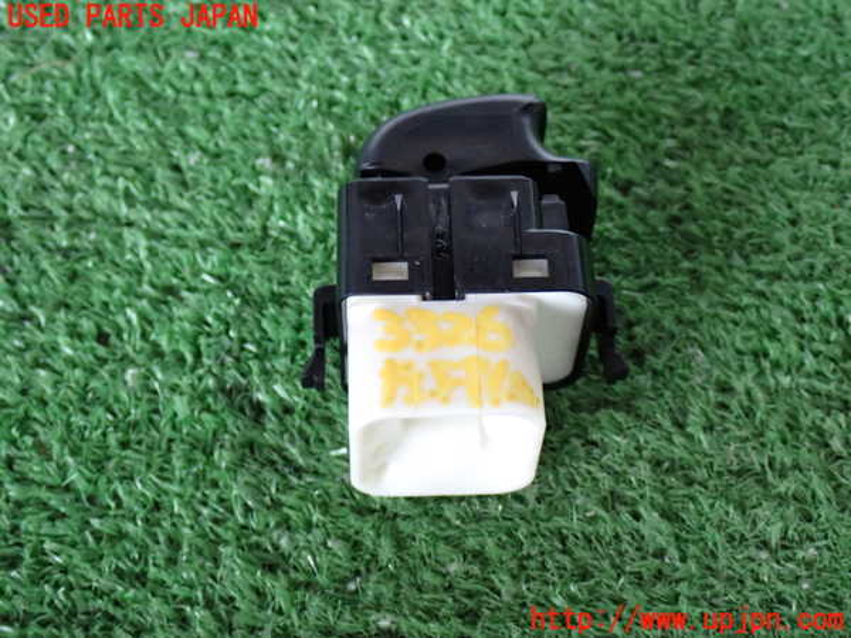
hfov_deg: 33.2
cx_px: 426
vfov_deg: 25.2
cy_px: 319
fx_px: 1426
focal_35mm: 58
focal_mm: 10.35
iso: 800
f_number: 3.5
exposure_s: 1/40
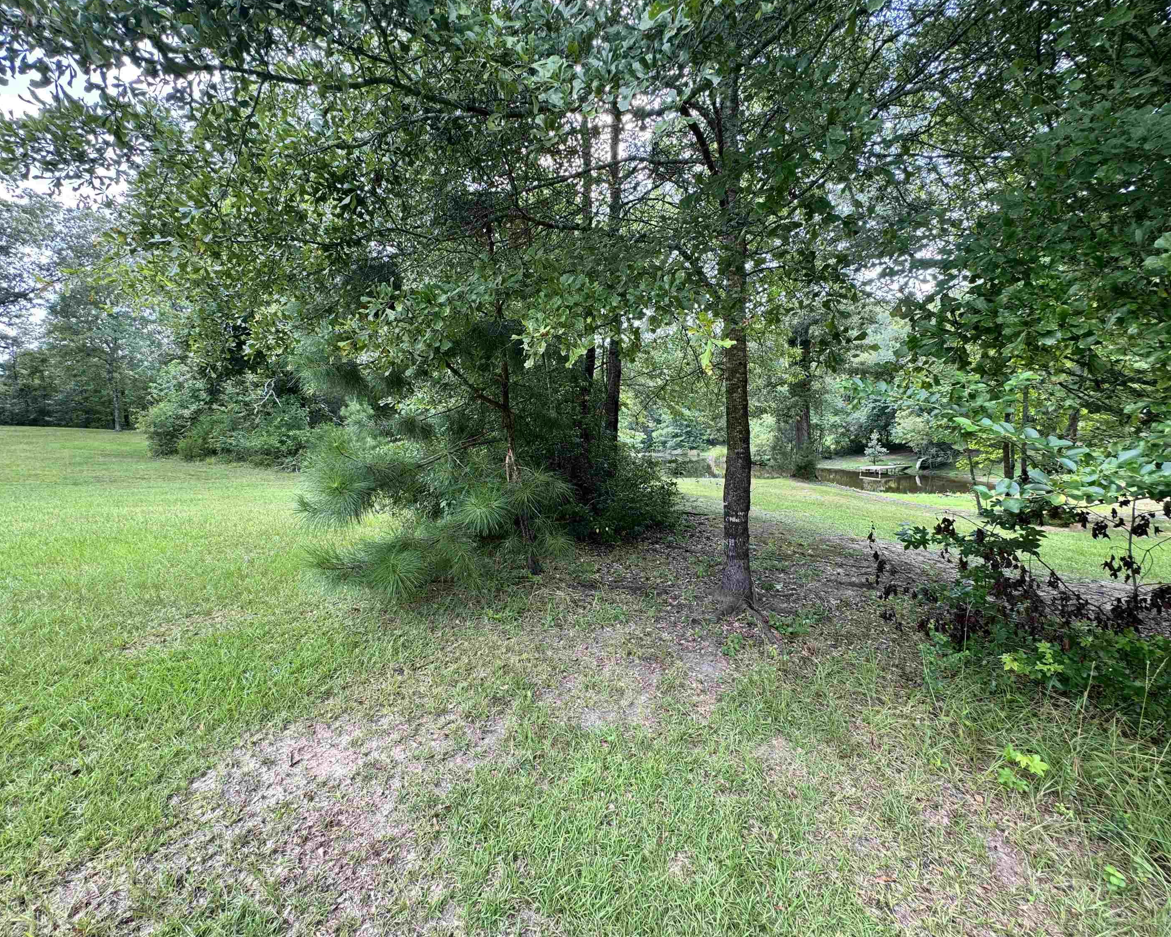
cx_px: 588
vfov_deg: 84.0
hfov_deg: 96.8
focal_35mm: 15
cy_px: 476
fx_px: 520
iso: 40
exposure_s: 1/99
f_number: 2.2
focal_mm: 2.22
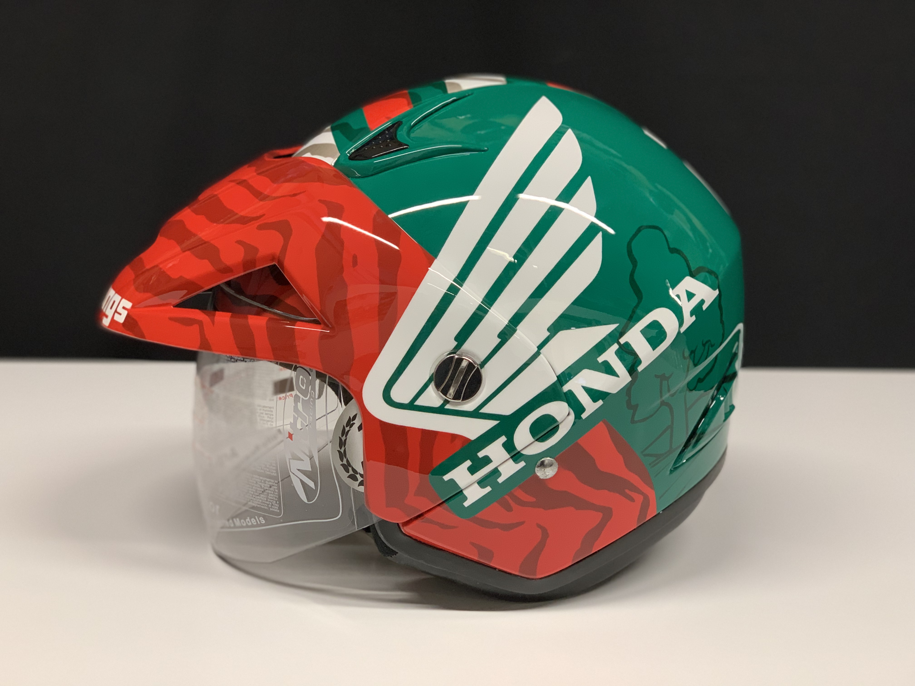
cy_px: 343
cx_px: 458
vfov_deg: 28.0
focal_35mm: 52
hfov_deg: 36.8
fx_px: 1375
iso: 125
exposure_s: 1/50
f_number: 2.4
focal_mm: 6
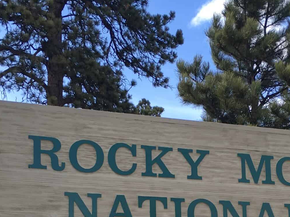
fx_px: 620
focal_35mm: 74
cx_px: 219
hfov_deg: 26.0
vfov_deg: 18.8
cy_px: 261
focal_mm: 4.15
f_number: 2.2
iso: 25
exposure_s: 1/452
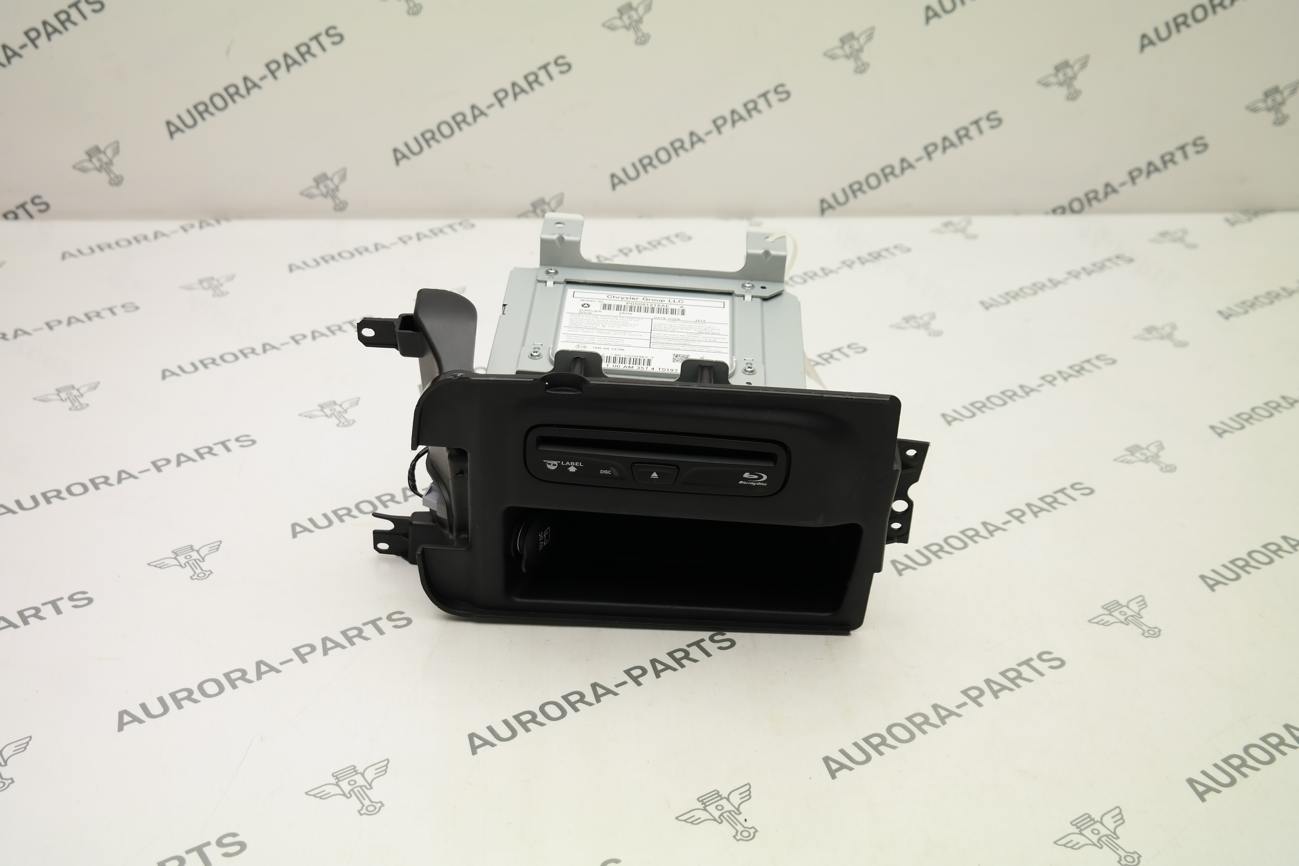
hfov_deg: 42.7
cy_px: 433
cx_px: 650
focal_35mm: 46
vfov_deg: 29.2
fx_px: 1660
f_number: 4.5
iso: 200
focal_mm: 30
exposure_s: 1/100
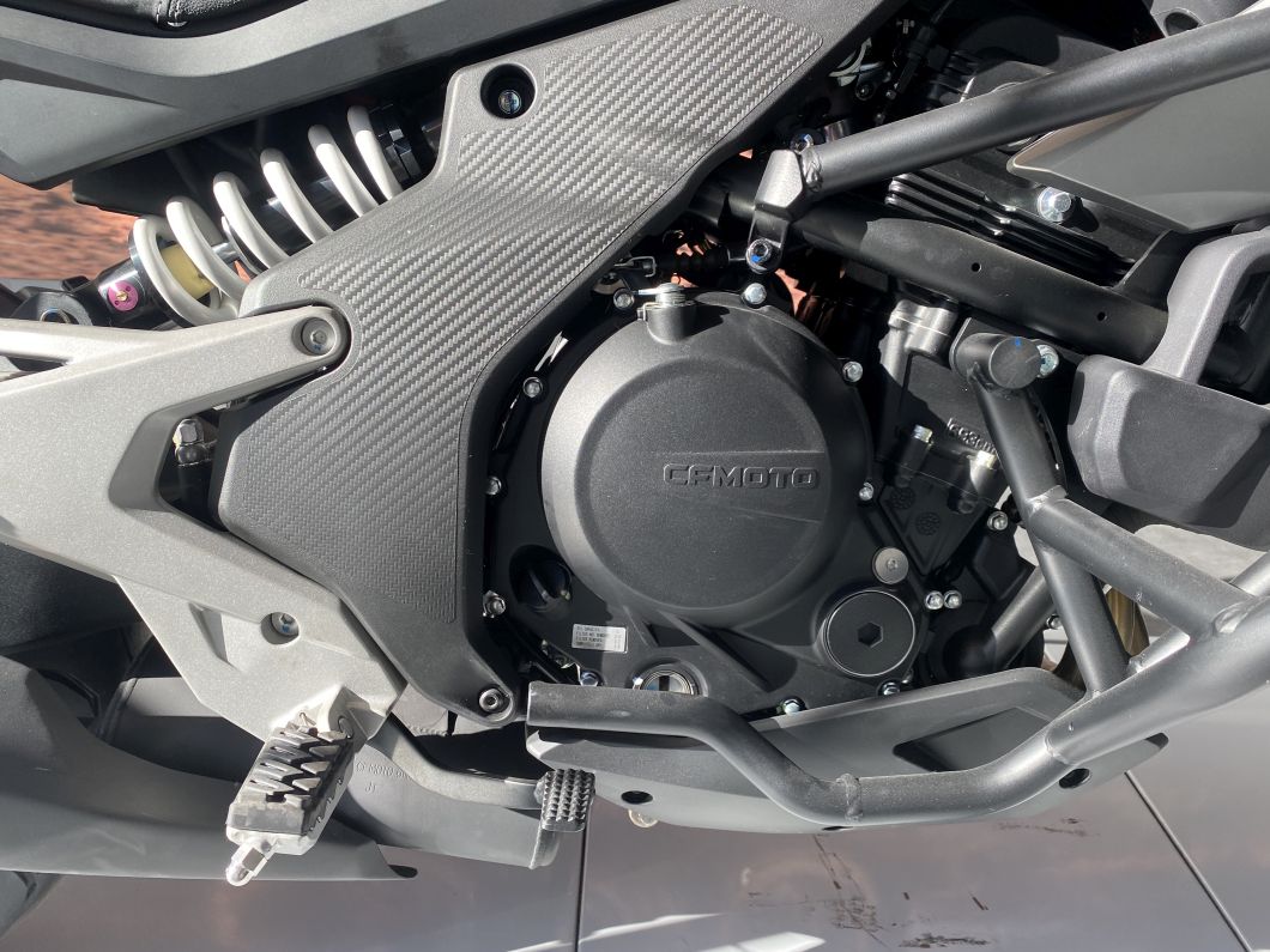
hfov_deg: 67.3
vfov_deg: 53.1
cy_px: 476
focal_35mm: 26
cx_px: 635
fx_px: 954
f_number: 1.8
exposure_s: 1/318
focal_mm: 4.25
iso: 32
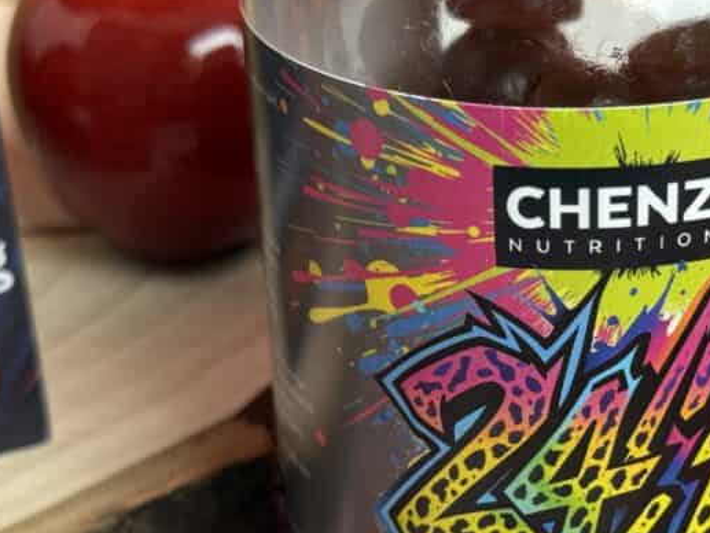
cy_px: 424
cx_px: 519
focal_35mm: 95
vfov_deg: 15.5
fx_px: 1949
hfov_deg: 20.5
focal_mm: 6.76
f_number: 1.78
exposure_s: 1/50
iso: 80
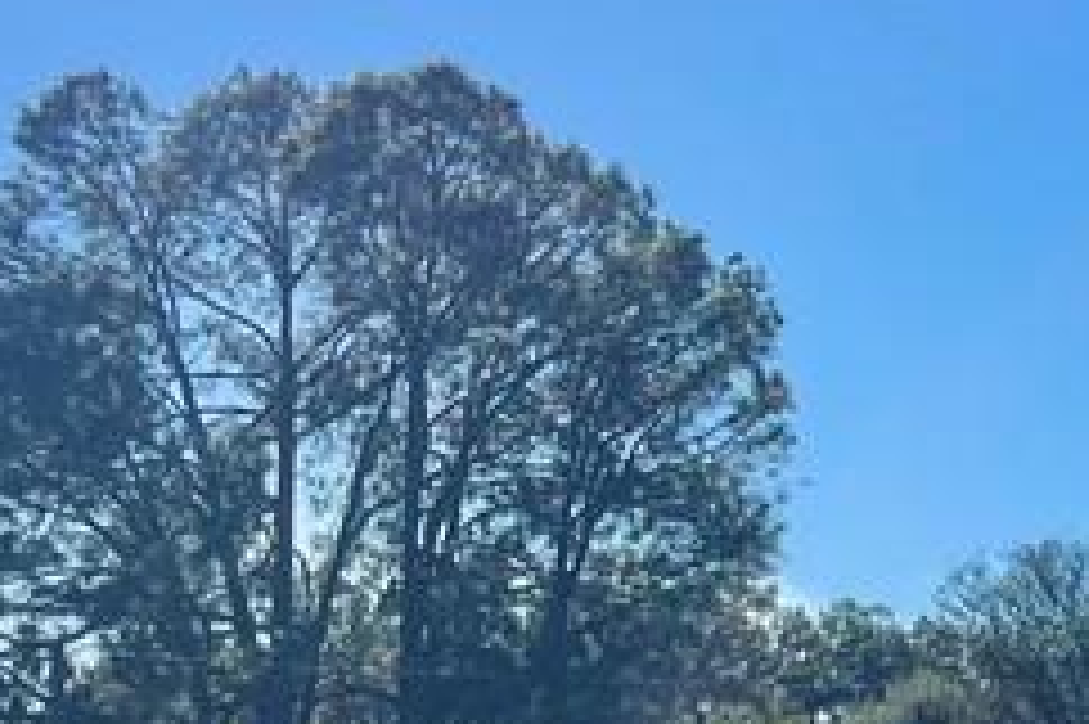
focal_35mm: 110
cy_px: 720
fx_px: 3325
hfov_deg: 16.6
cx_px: 1719
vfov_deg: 12.3
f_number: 1.6
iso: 32
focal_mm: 5.1
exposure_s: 1/5917
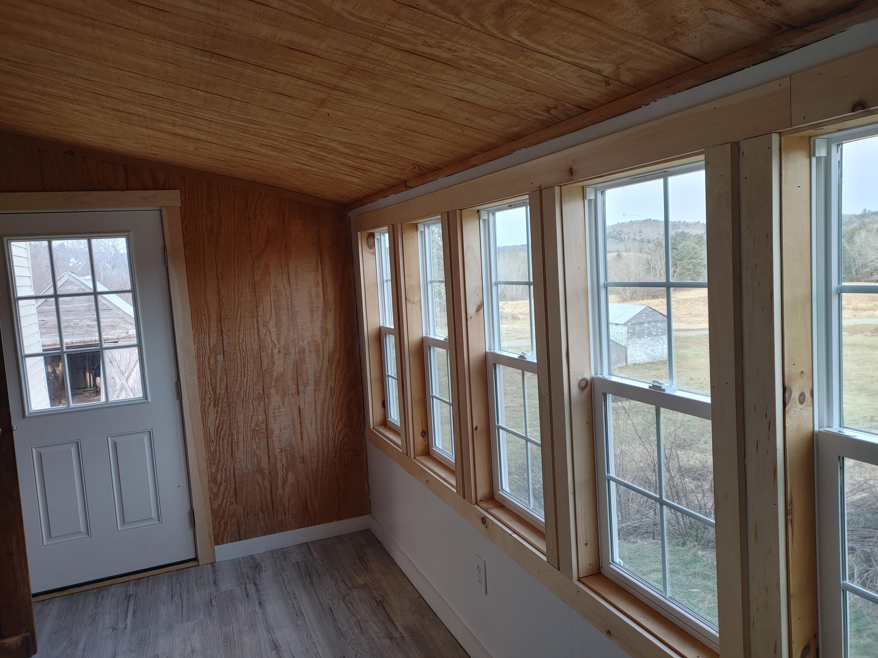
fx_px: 659
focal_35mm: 26
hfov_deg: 67.3
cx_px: 439
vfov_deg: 53.1
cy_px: 329
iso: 50
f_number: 1.8
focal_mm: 5.58
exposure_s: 1/120
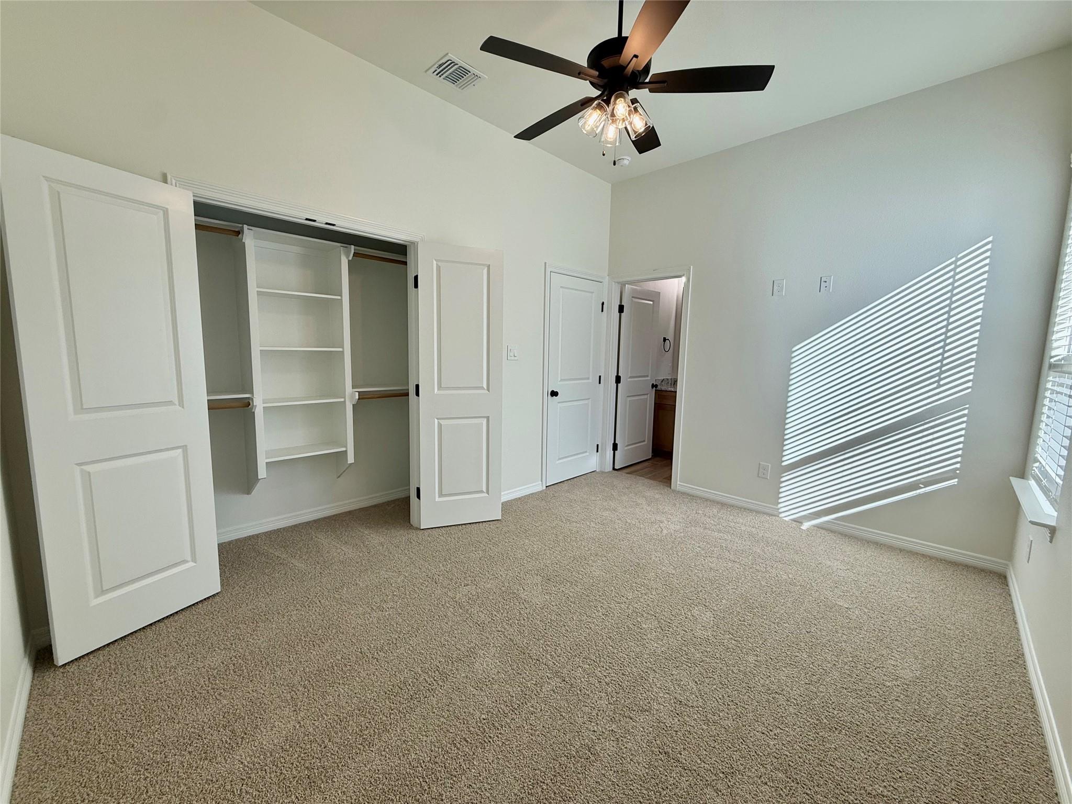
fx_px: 434
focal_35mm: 14
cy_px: 402
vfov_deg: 85.7
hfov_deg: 102.1
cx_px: 536
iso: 64
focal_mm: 2.22
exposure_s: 1/187
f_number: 2.2
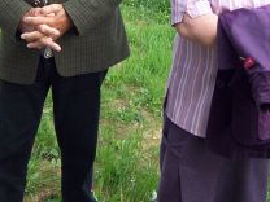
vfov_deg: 23.4
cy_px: -16
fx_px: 460
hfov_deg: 32.6
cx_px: 160
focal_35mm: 59
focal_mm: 3.8
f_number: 2.8
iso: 64
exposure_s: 1/160
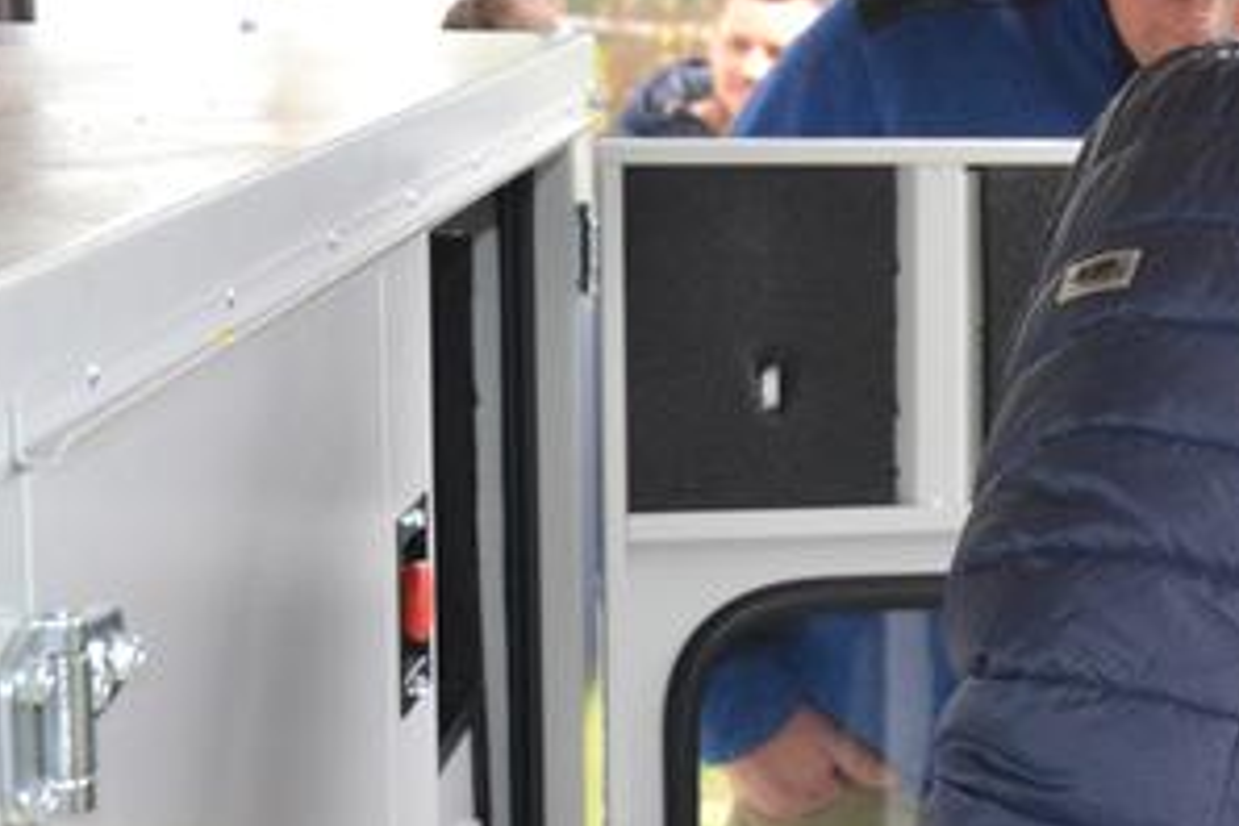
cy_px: 423
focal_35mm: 105
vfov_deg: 13.0
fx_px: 3613
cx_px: 1502
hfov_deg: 18.4
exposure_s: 1/60
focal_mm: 26
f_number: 4
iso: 560
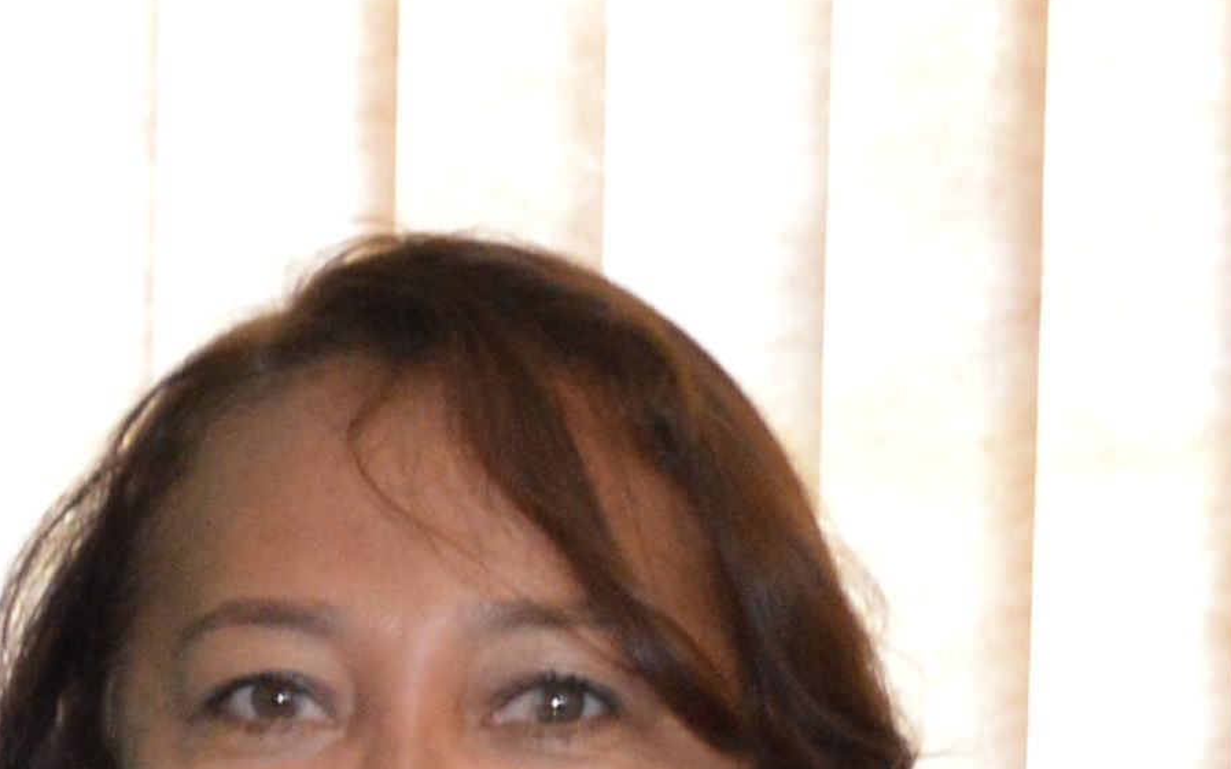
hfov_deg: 7.7
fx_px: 8250
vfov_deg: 5.2
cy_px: 1616
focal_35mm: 246
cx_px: -2156
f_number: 4
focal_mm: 24
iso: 1000
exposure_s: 1/60
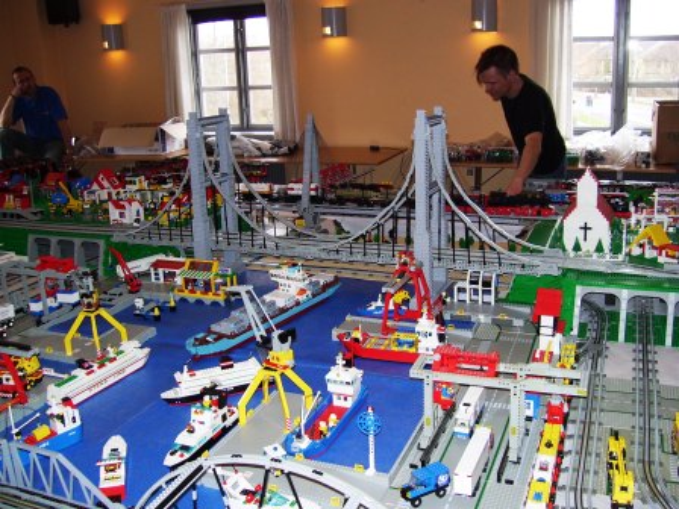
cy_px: 254
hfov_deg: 51.4
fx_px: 706
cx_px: 340
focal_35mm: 36
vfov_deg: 39.7
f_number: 2.7
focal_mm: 6
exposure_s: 1/60
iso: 80
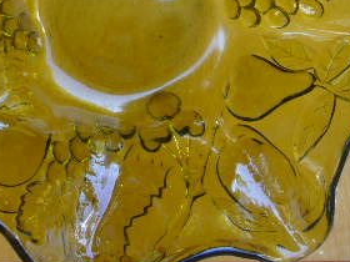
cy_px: 16
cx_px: 104
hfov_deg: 29.9
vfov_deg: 22.3
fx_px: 647
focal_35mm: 64
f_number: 2.8
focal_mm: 4.6
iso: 80
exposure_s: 1/40
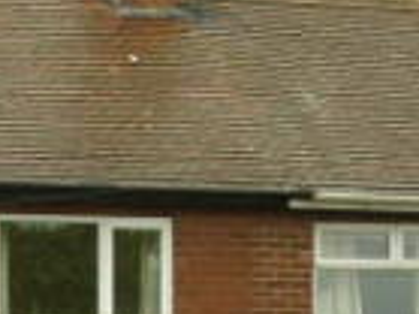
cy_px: 509
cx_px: -146
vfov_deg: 7.7
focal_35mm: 189
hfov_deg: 10.2
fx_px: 2286
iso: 80
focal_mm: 7.4
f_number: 5.4
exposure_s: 1/200
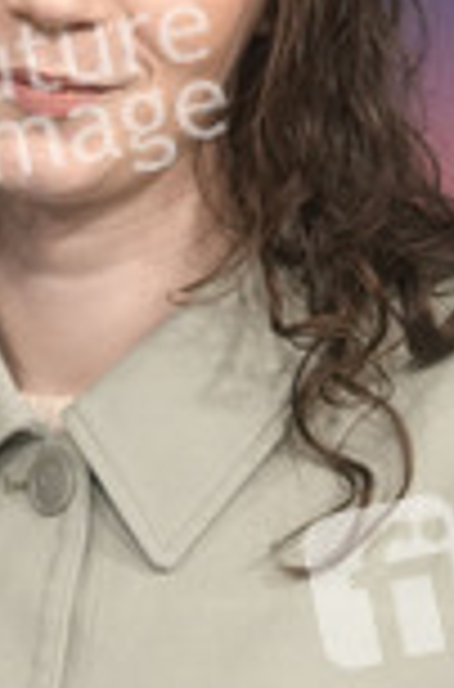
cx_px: 126
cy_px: 337
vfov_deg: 17.4
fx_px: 2247
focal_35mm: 118
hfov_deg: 11.5
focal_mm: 30
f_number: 2.2
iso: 640
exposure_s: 1/320
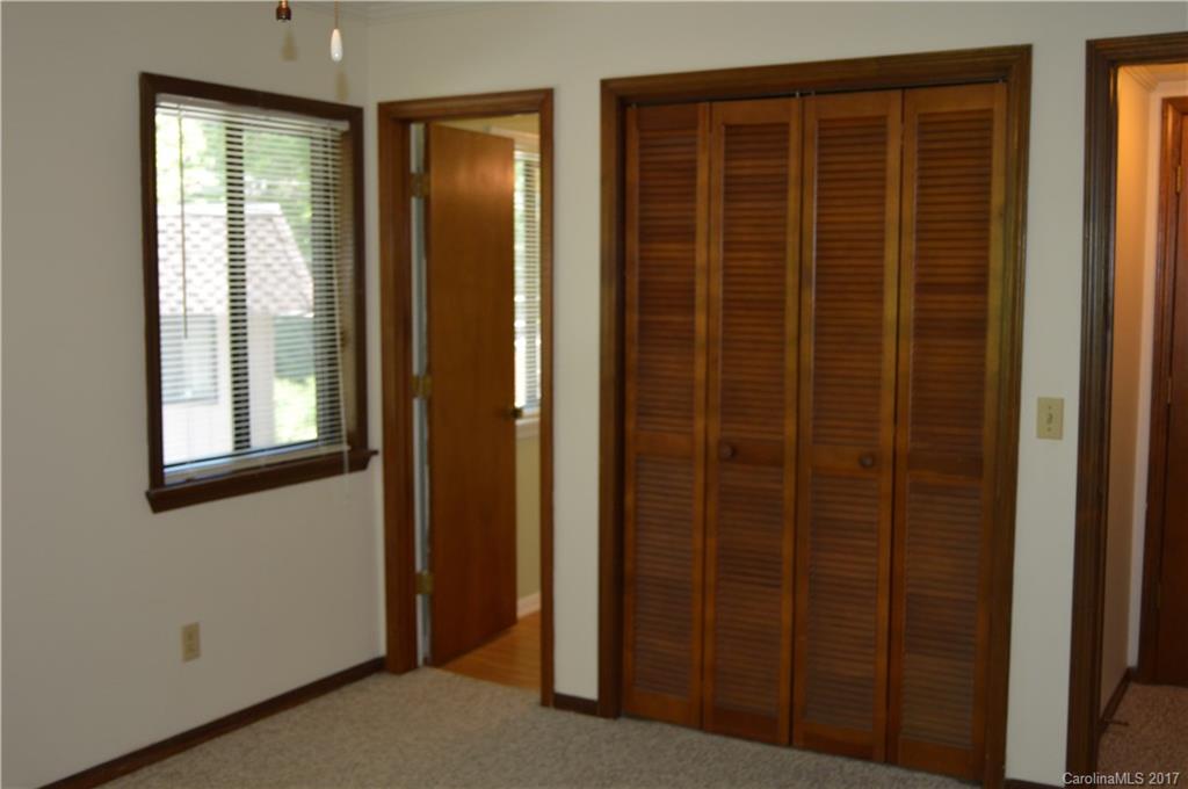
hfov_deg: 49.6
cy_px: 394
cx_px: 594
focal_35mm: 39
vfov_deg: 34.1
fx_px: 1285
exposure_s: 1/60
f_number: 4
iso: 400
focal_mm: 26
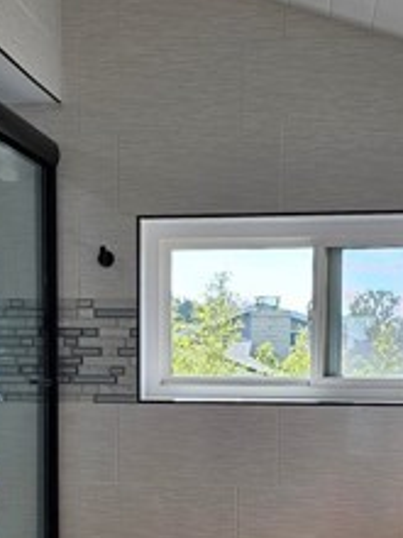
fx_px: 1040
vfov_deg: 28.5
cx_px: 159
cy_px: 408
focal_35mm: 67
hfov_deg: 21.9
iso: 20
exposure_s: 1/120
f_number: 1.7
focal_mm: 6.3
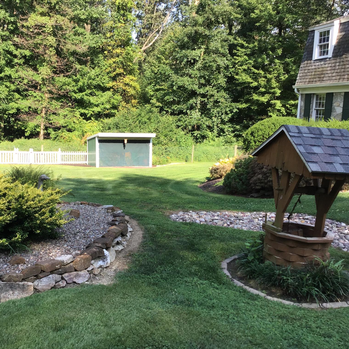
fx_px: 422
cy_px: 175
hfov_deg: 44.3
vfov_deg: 44.9
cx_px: 117
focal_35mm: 37
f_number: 2.4
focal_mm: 3.3
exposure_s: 1/289
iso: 25
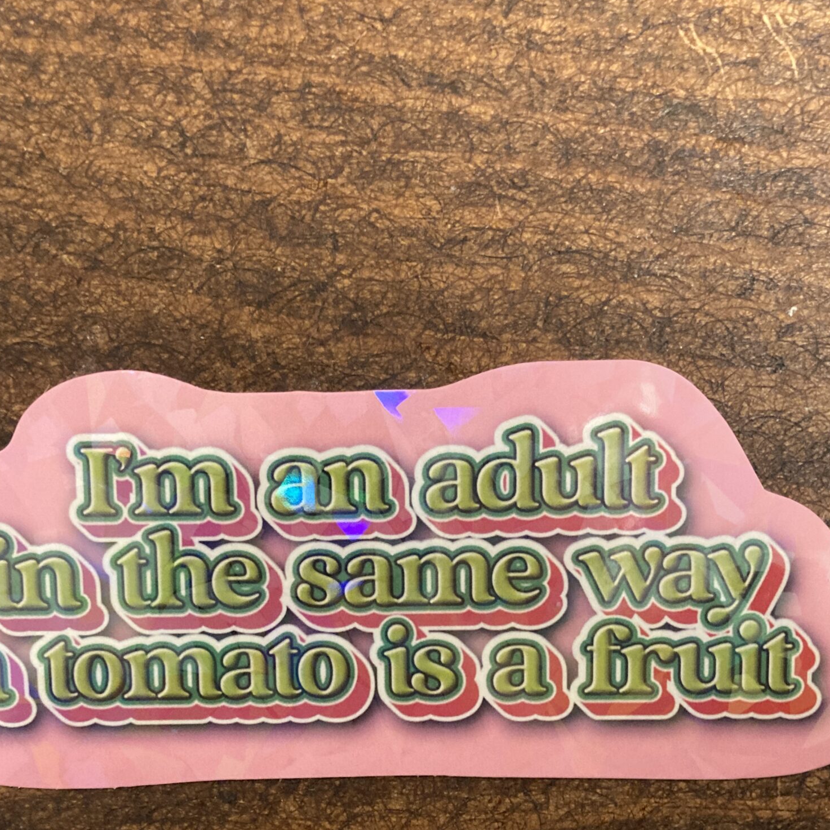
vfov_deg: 38.2
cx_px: 366
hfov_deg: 39.1
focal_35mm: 43
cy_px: 624
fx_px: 1166
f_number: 1.8
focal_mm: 3.99
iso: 400
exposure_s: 1/25
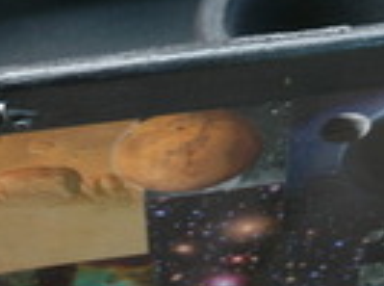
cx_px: 332
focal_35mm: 117
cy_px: -29
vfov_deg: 12.3
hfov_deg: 16.6
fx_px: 1299
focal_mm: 27
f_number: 3.8
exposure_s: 1/50
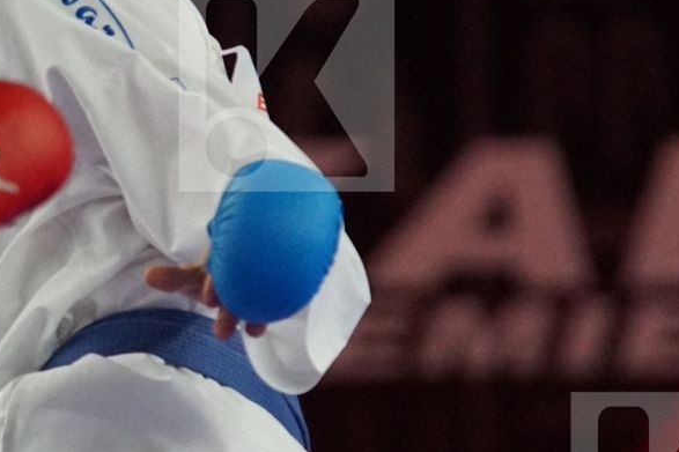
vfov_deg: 1.7
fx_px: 15612
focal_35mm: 828
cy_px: 87
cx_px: -105
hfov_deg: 2.5
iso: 3200
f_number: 3.2
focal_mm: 180
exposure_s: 1/2000
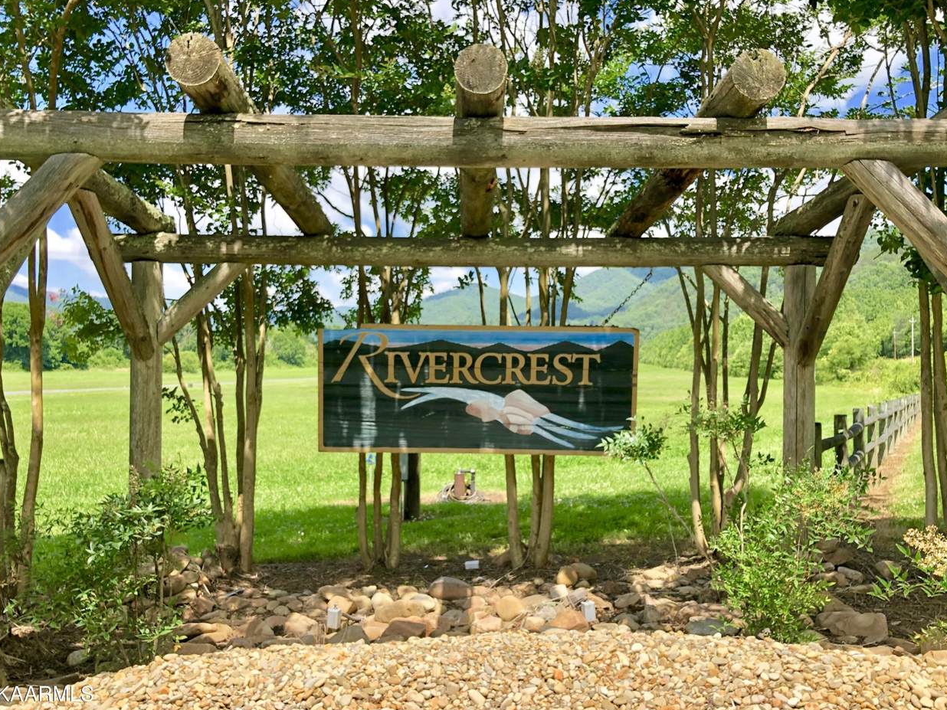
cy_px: 360
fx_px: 793
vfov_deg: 48.2
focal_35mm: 29
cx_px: 484
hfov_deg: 61.7
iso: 20
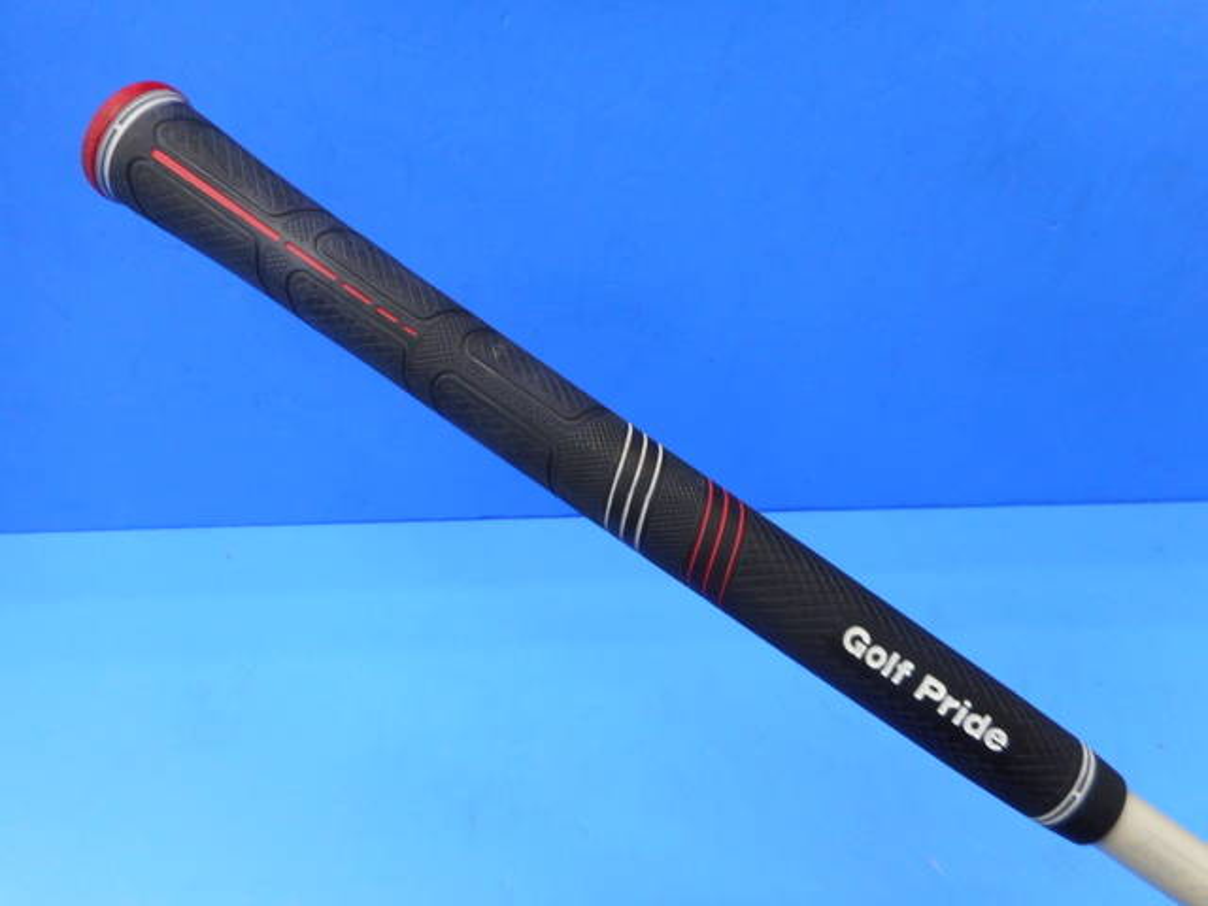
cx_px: 604
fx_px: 872
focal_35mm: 25
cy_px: 453
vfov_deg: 54.9
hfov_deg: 69.4
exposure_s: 1/30
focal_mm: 4.5
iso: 140
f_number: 3.7
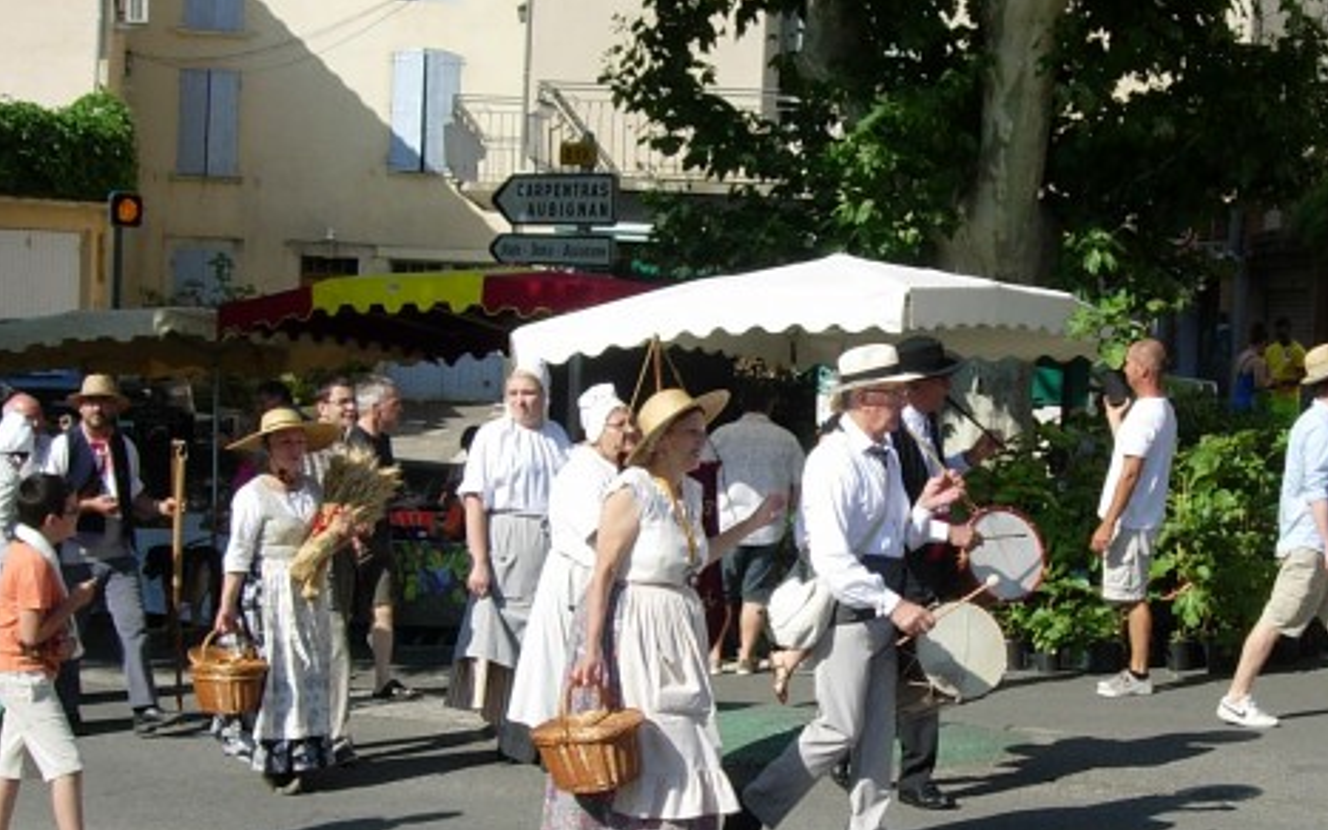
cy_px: 557
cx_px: 950
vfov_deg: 18.8
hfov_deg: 29.4
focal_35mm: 69
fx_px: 2498
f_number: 4.8
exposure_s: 1/542
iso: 64
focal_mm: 7.8
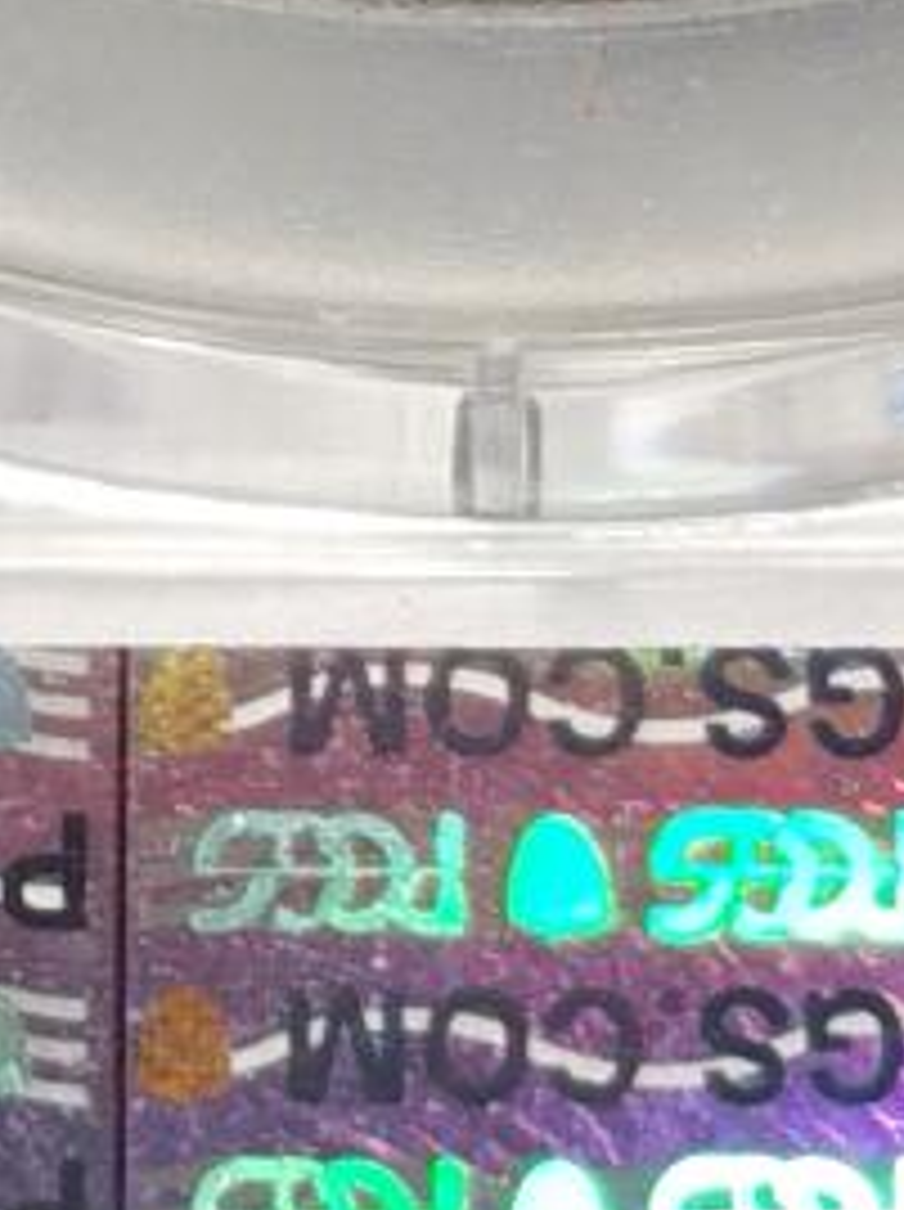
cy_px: -724
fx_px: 12635
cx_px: 513
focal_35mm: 362
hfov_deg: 4.1
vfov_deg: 5.4
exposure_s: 1/100
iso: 160
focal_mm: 5.56
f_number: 16
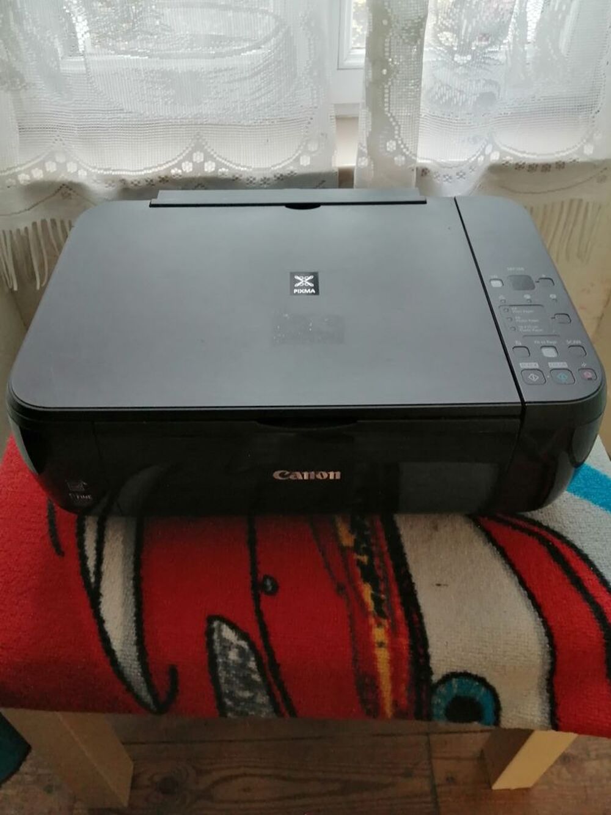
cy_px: 408
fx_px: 612
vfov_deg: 67.3
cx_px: 306
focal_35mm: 26
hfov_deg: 53.1
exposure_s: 1/33.3
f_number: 1.8
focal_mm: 3.46
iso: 200
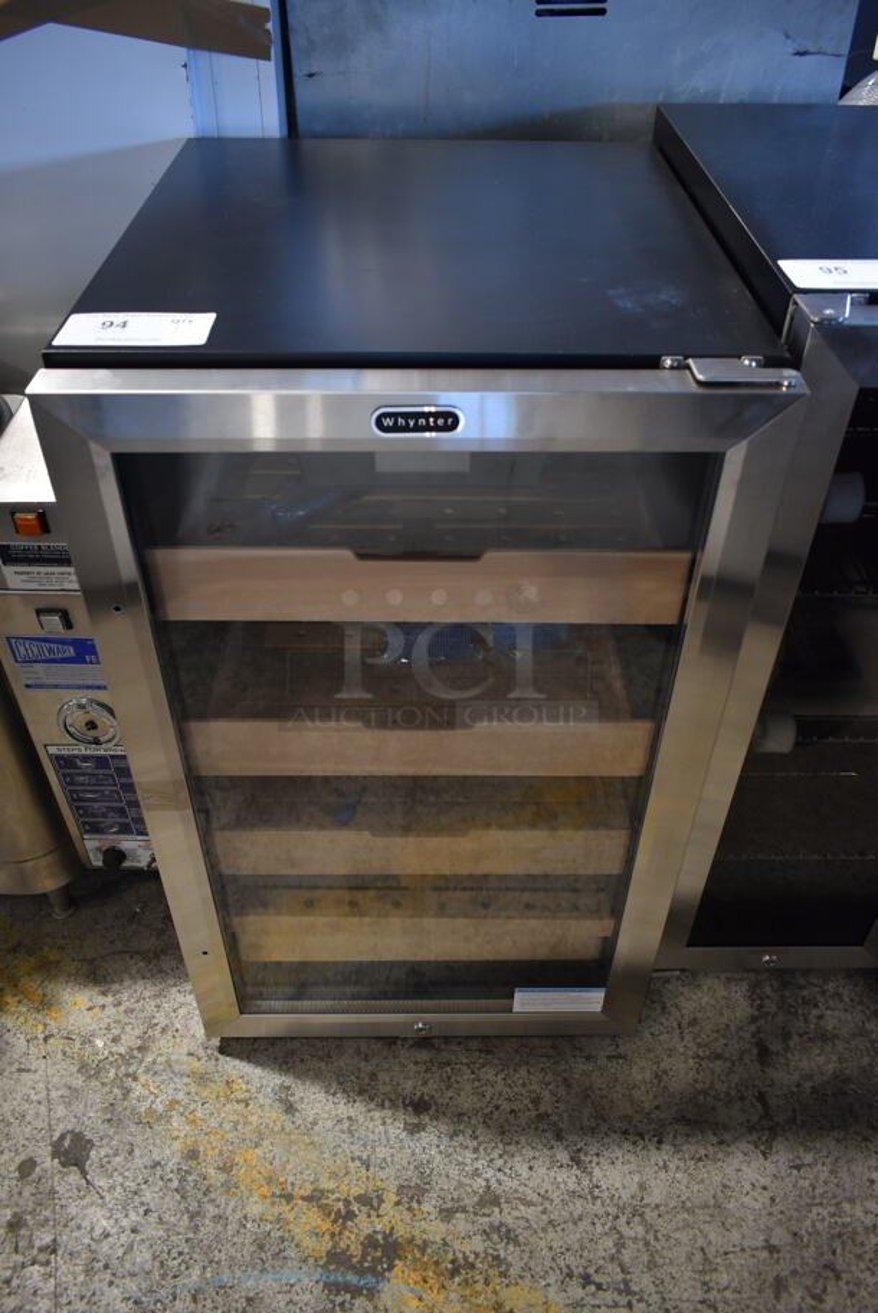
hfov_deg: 48.0
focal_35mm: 27
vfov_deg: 67.3
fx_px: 986
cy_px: 656
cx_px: 439
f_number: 3.5
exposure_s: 1/30
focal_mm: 18
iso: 640
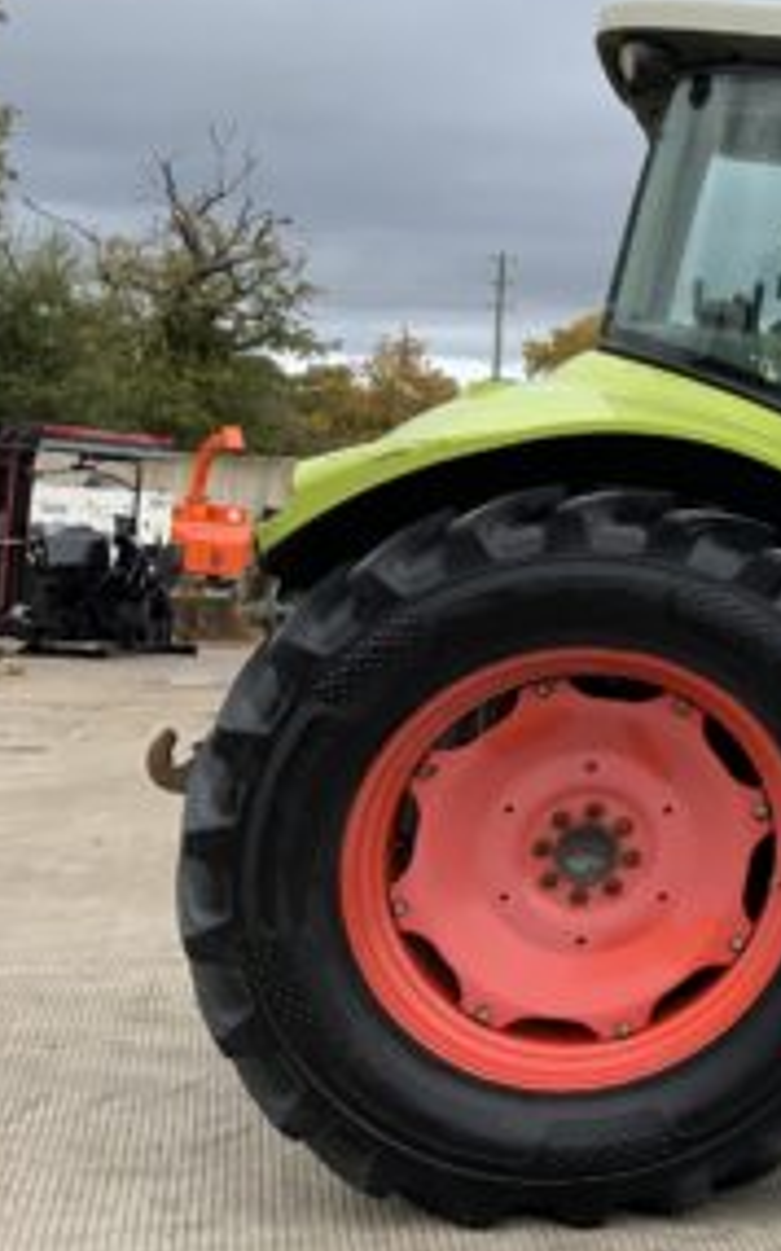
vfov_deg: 29.6
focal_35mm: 69
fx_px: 2351
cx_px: 1365
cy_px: 426
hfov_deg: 16.2
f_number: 1.8
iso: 16
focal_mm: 3
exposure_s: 1/394
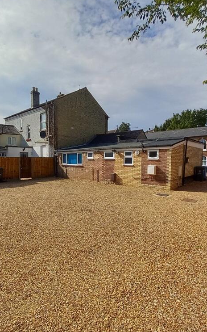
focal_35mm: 19
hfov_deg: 61.9
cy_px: 166
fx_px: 172
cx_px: 88
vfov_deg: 88.0
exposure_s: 1/1328
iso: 50
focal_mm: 1.13
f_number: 2.2
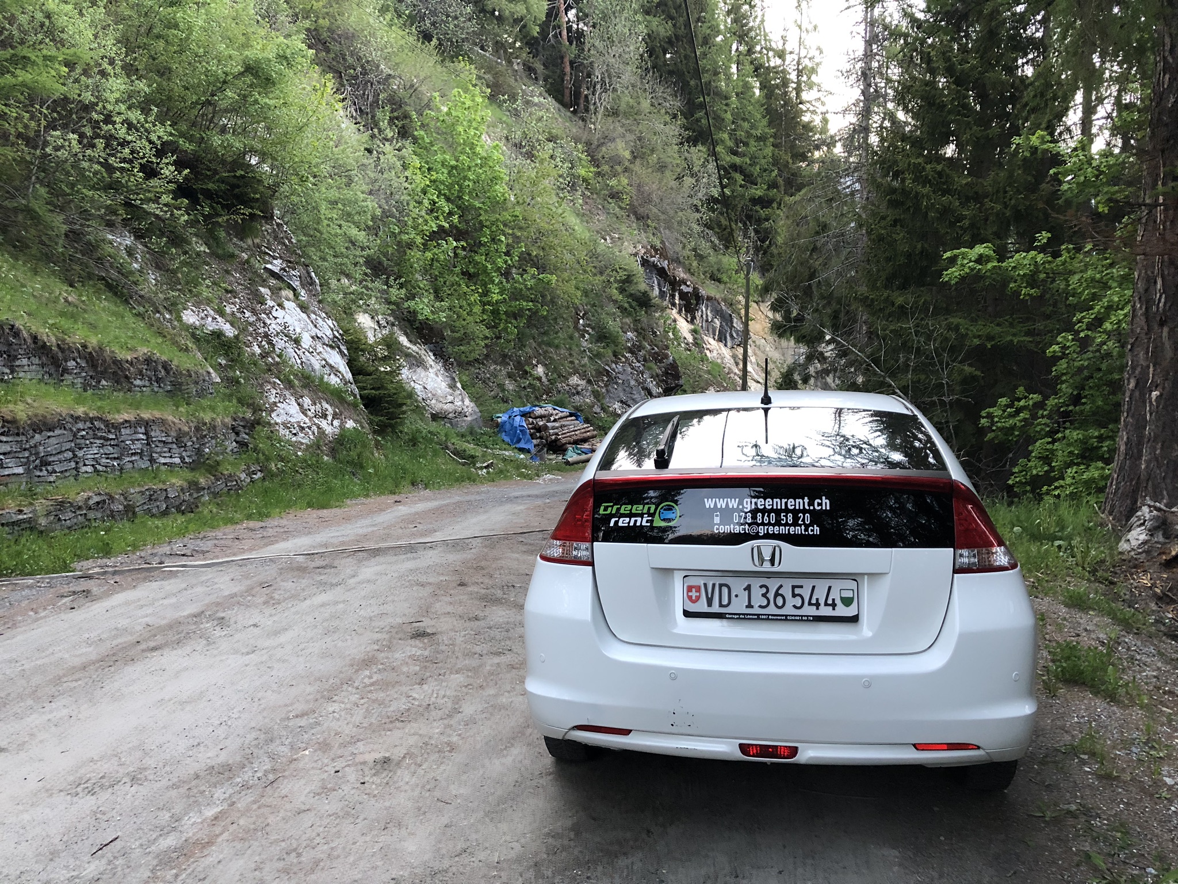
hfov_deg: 63.4
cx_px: 589
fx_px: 953
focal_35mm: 28
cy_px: 442
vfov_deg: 49.7
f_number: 1.8
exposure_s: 1/15
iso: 64
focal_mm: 4
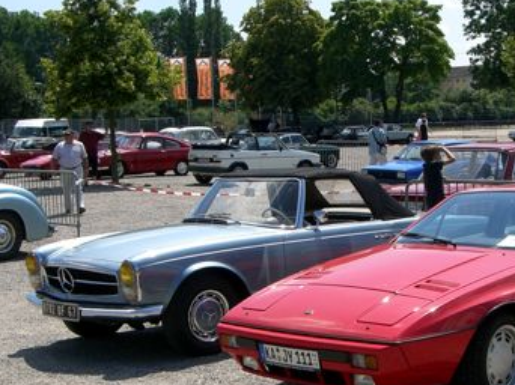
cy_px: 281
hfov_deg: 22.1
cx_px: 373
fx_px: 1308
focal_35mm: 88
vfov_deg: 16.7
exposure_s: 1/640
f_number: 4.8
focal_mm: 7.6
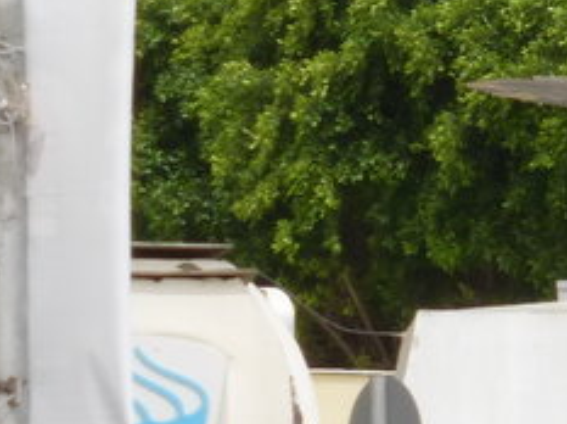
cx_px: 1312
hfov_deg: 2.6
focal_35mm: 748
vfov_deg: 2.0
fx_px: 12233
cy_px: 906
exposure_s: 1/500
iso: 125
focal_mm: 25.9
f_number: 5.4
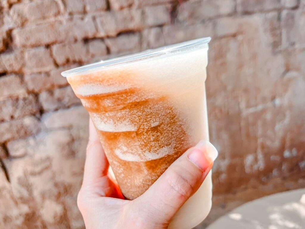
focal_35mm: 26
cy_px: 114
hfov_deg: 67.3
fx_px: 229
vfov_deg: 53.1
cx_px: 152
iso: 50
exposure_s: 1/400
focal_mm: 5.1
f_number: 1.6
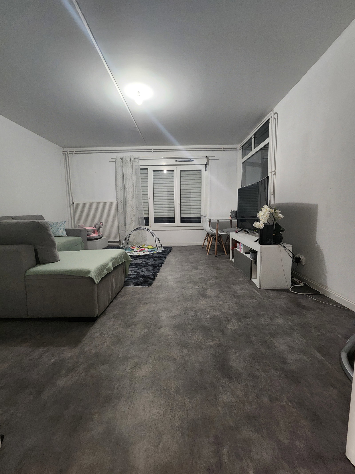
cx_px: 178
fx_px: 178
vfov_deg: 106.2
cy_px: 237
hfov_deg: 89.9
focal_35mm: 13
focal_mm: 2.2
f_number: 2.2
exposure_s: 1/25
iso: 640
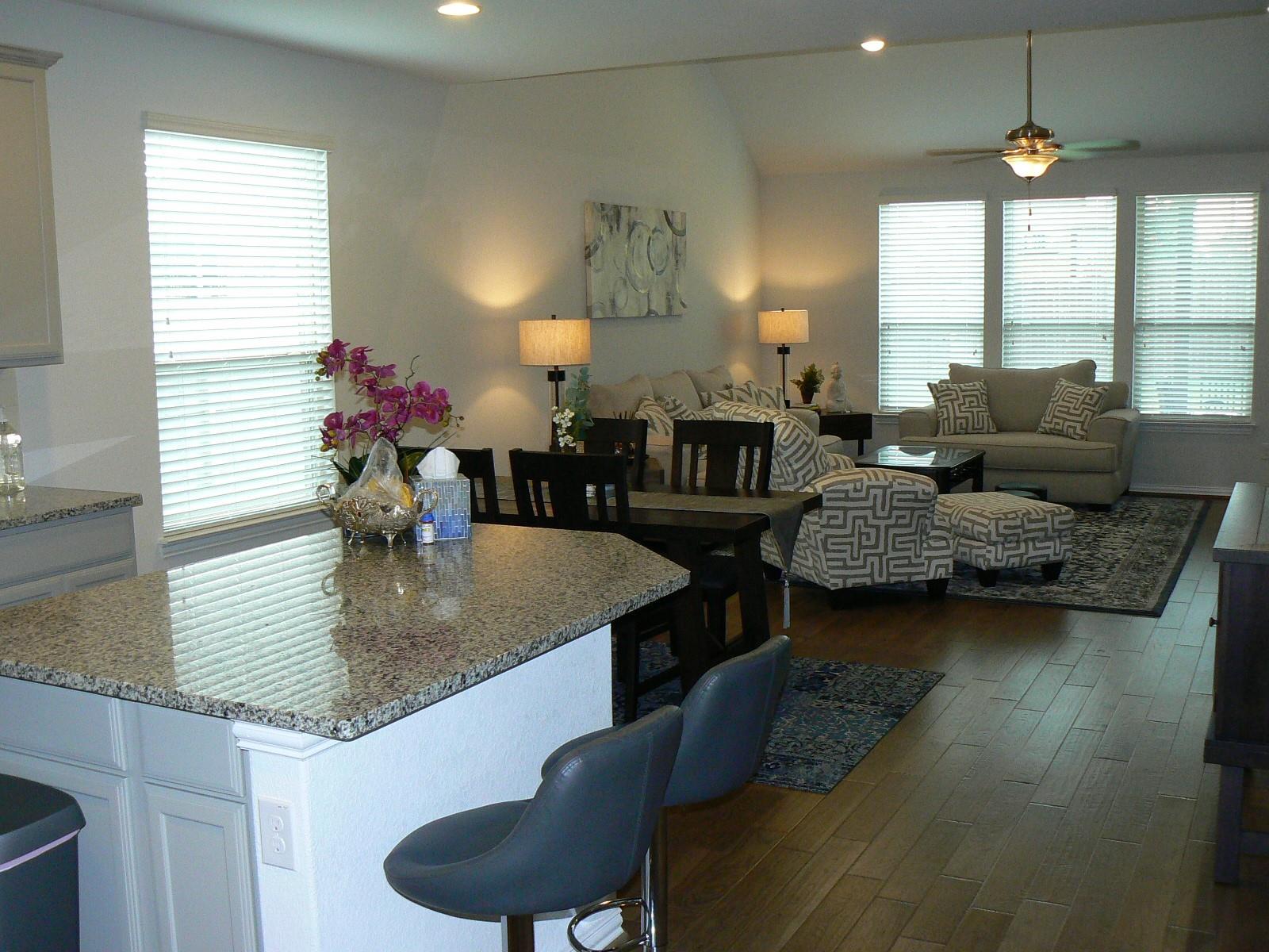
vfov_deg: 39.7
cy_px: 476
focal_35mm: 36
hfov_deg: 51.4
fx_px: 1320
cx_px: 634
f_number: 3.6
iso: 200
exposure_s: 1/30
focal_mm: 6
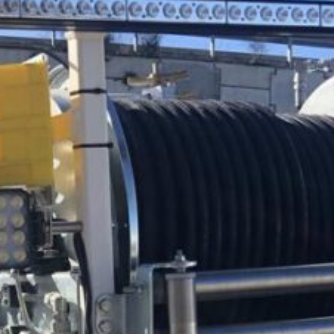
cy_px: 457
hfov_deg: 15.5
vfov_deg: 14.8
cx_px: 121
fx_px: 1223
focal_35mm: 112
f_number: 1.8
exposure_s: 1/1297
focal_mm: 3.99
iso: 20
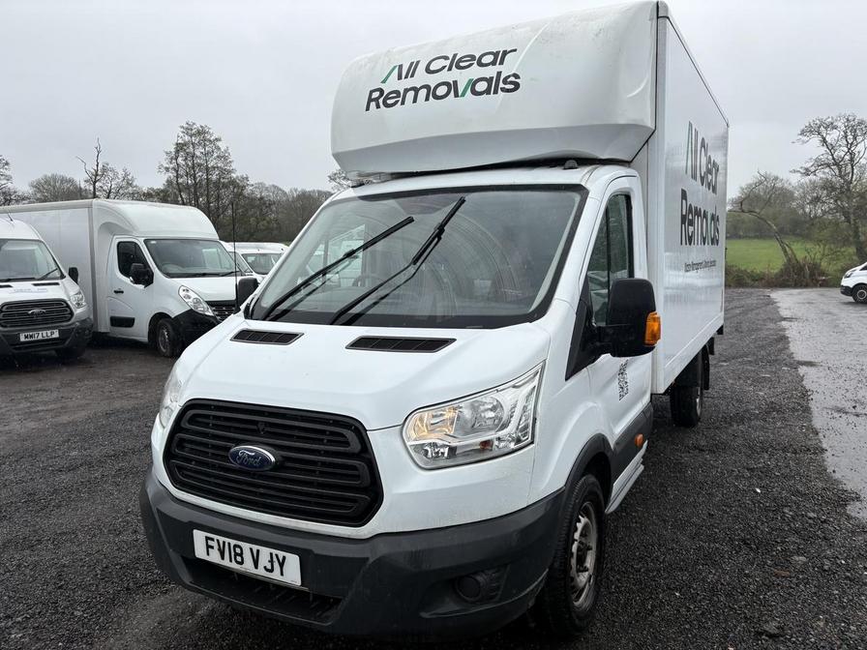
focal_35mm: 26
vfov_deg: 53.1
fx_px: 651
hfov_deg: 67.3
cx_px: 434
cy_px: 325
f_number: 1.6
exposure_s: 1/1587
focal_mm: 5.96
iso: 50
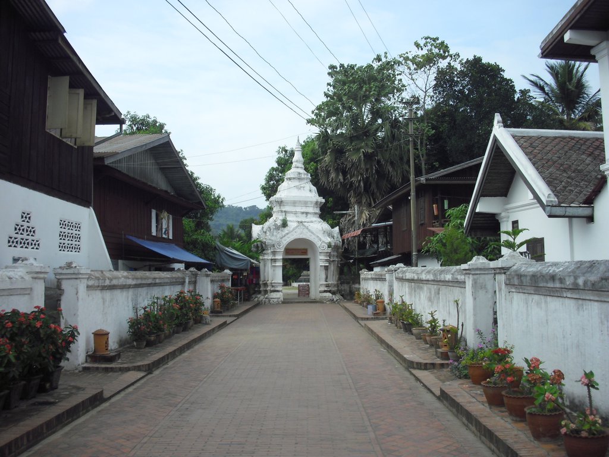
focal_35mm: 38
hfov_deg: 49.0
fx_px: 669
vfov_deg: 37.7
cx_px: 304
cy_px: 228
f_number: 8
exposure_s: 1/125
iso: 100
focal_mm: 6.2
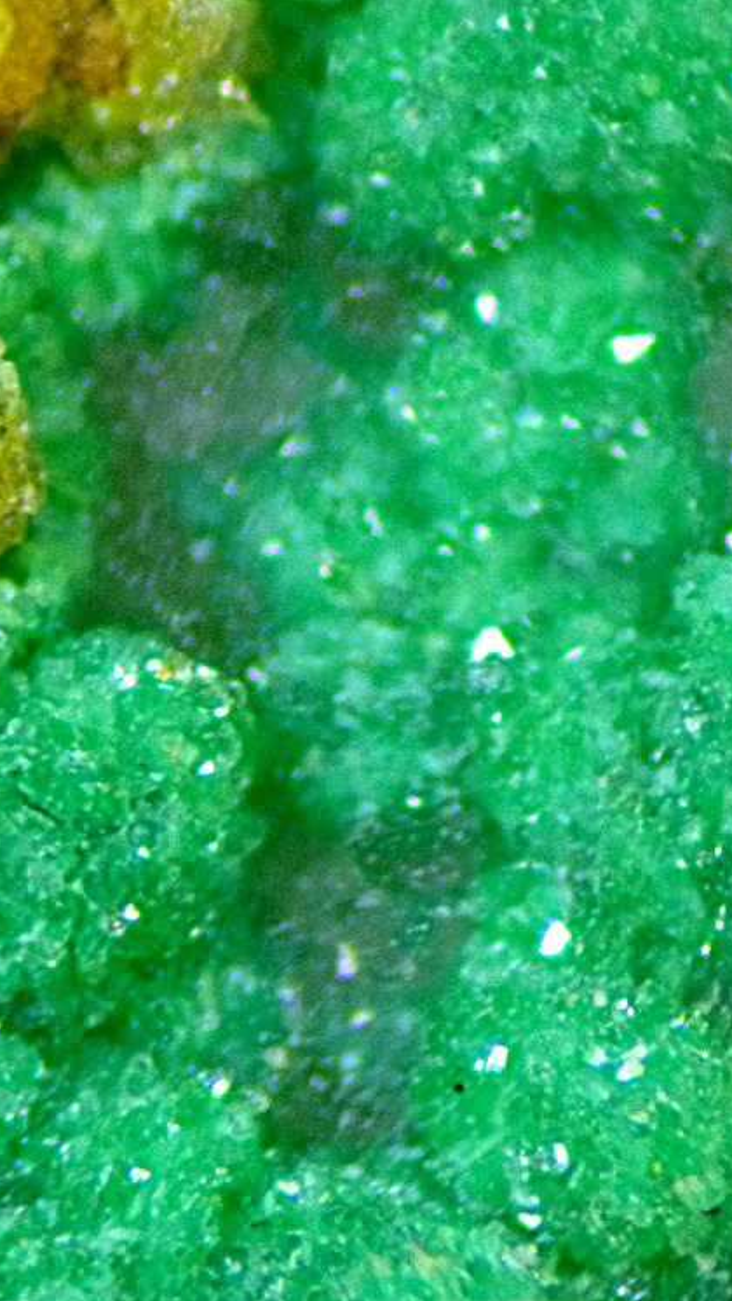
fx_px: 5034
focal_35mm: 146
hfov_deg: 8.3
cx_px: 397
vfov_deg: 14.7
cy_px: 650
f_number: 5.7
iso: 400
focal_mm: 18
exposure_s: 1/80
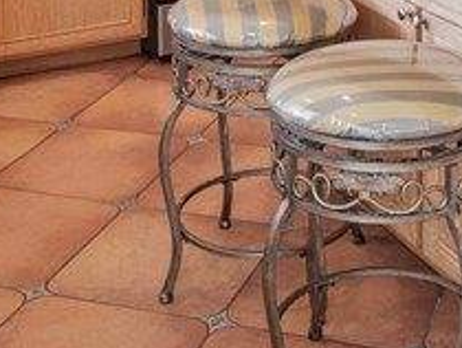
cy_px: -269
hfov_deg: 24.6
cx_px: 363
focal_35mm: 78
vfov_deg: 16.1
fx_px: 1042
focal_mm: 8
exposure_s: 1/2.5
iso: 200
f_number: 9
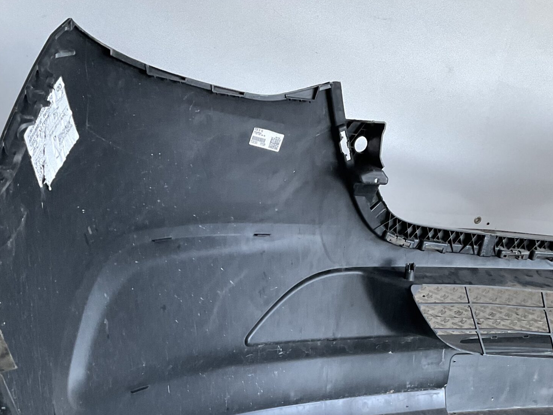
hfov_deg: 37.5
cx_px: 288
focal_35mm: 51
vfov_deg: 27.9
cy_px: 343
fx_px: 815
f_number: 1.8
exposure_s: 1/60
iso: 100
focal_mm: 3
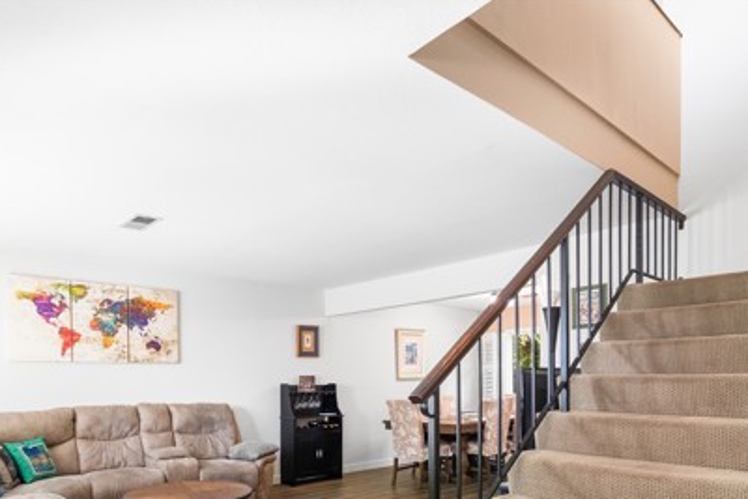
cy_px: 395
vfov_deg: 50.2
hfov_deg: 73.6
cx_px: 348
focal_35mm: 24
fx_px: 499
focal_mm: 10
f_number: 7.1
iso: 100
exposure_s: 1/1.67
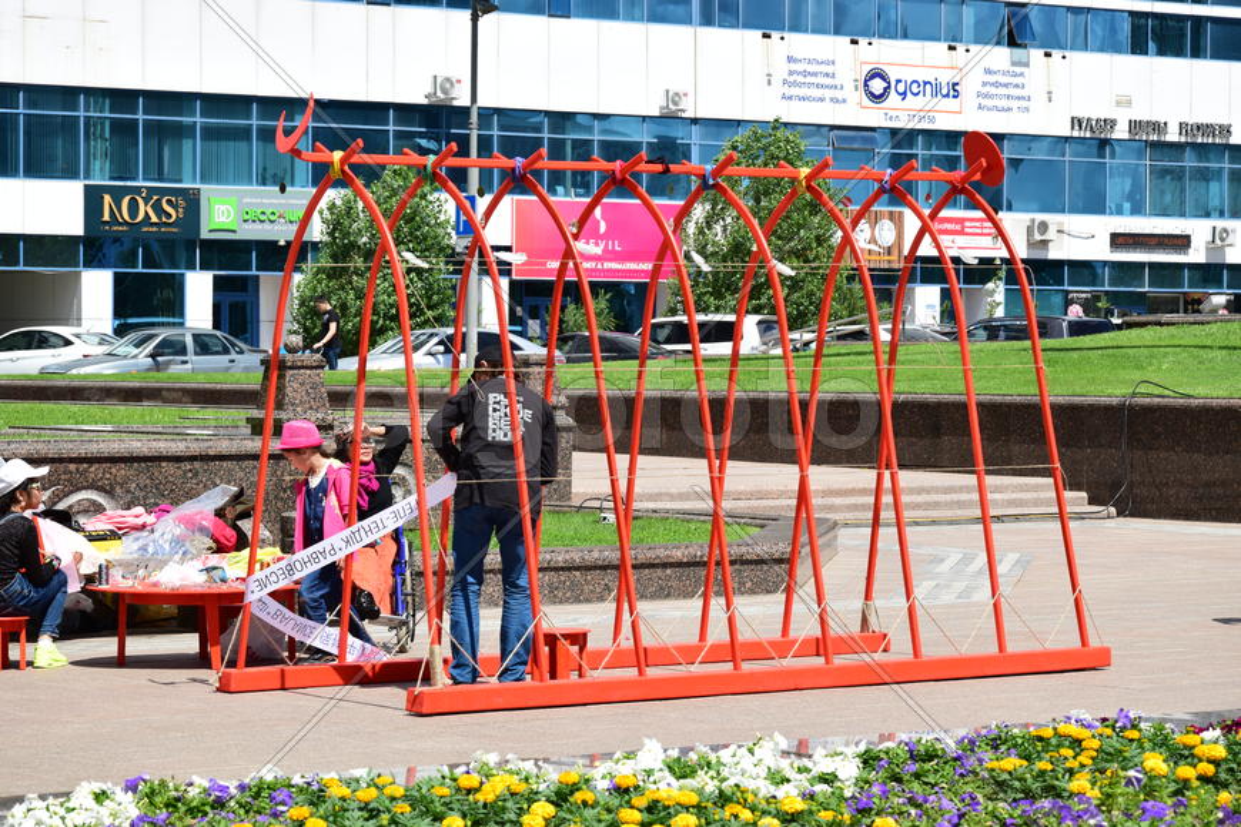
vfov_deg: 12.2
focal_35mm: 112
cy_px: 414
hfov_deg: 18.2
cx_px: 620
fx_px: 3878
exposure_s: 1/200
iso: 100
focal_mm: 75
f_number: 9
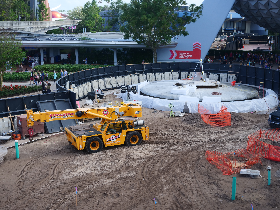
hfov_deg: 34.3
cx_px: 140
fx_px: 453
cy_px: 105
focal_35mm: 56
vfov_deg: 26.1
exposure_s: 1/320
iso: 200
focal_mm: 28
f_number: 3.6
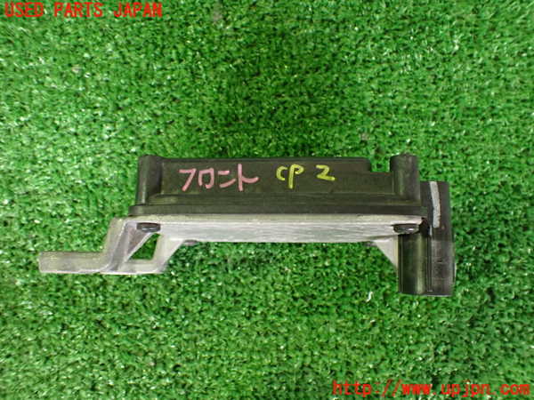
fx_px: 463
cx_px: 267
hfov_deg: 60.0
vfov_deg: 46.8
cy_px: 200
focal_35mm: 30
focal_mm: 5.4
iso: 800
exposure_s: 1/40
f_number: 2.3
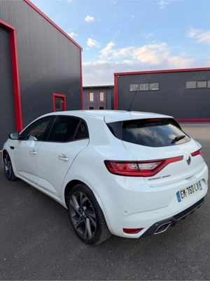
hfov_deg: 56.8
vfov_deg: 71.6
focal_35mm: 24
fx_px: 194
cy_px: 140
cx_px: 105
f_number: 1.78
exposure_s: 1/654
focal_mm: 6.76
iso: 80
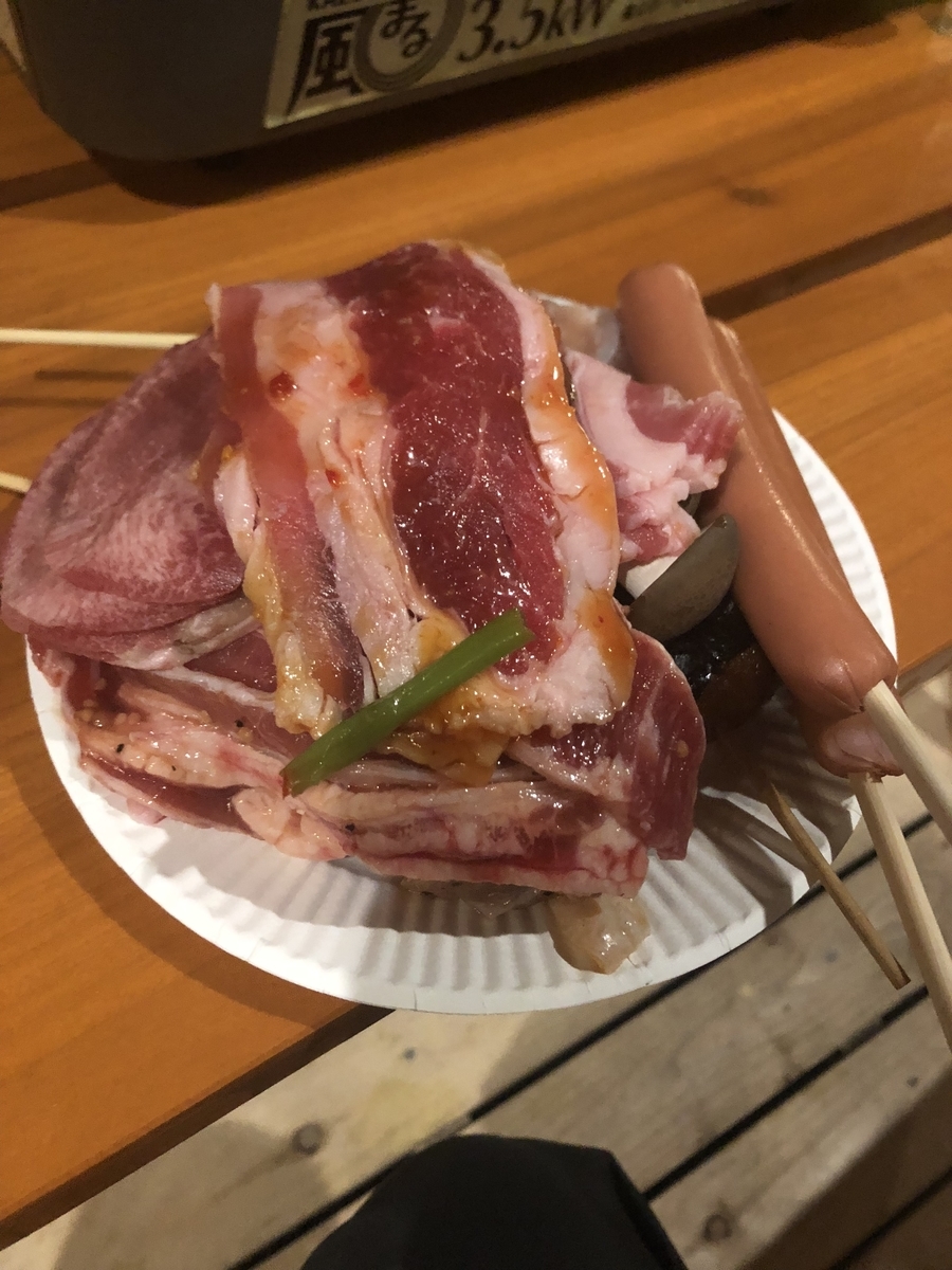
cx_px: 476
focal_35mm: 29
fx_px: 1063
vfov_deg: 61.7
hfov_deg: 48.2
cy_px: 635
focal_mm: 3.99
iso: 100
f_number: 1.8
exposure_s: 1/4
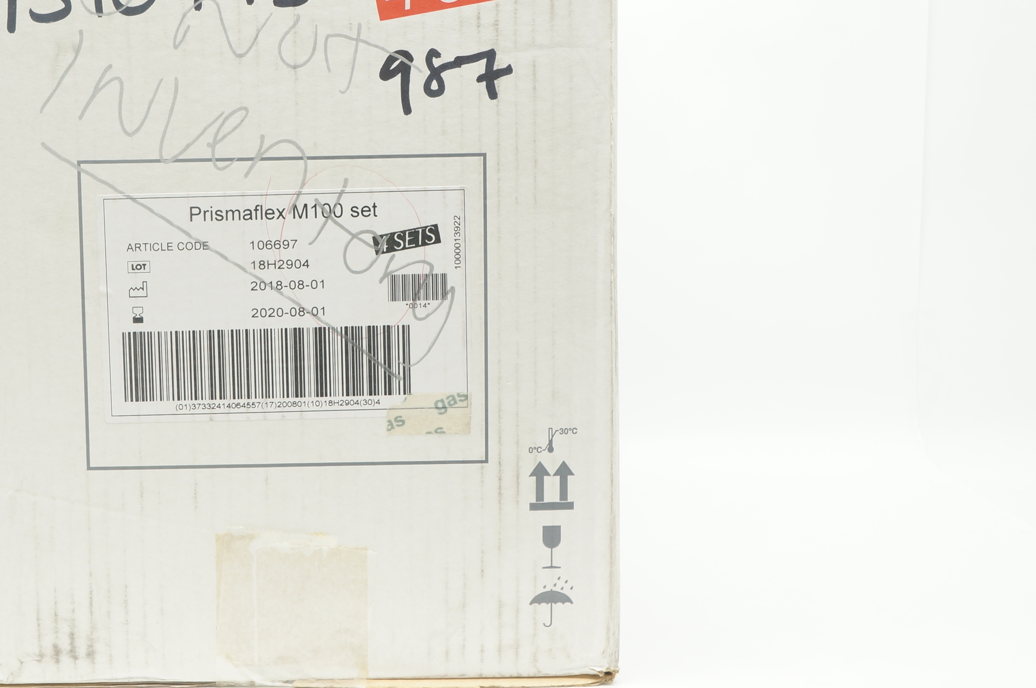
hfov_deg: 34.7
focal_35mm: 57
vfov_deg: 23.7
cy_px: 200
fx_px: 1632
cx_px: 295
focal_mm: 25
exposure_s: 1/15
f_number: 8
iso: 400
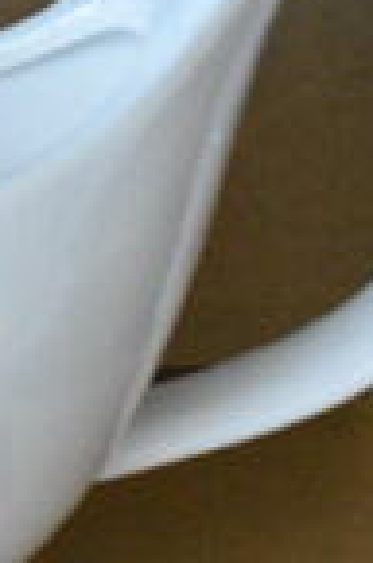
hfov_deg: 10.7
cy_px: 299
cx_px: -420
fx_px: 1780
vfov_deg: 18.0
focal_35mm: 114
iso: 6400
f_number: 6.3
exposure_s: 1/160
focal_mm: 18
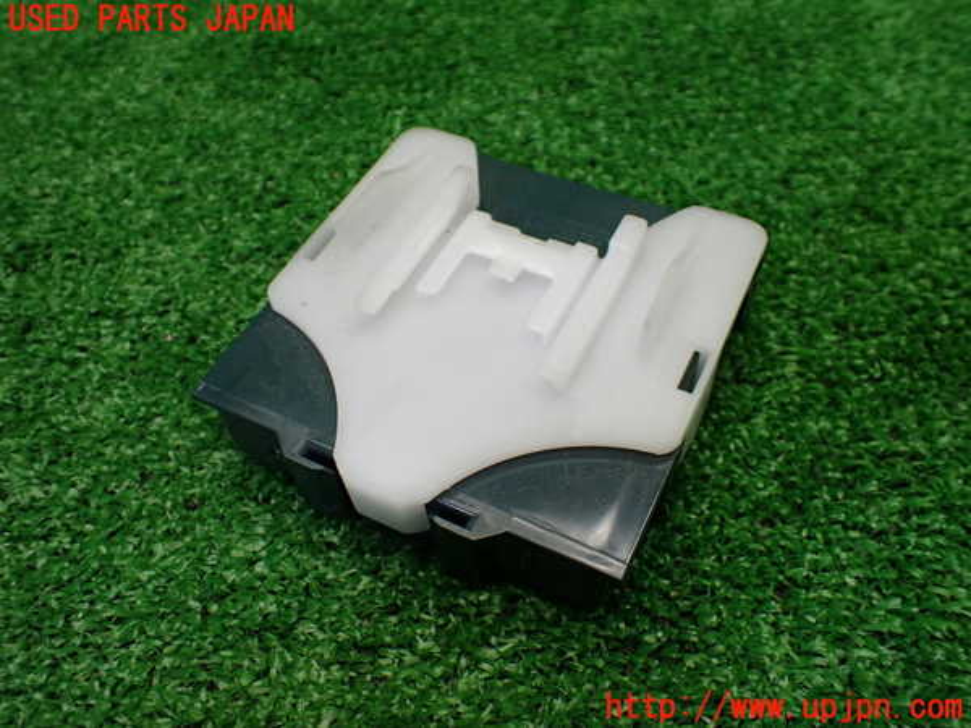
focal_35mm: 30
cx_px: 486
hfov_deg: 60.0
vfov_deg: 46.8
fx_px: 842
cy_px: 364
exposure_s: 1/125
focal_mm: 5.4
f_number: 2.3
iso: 200
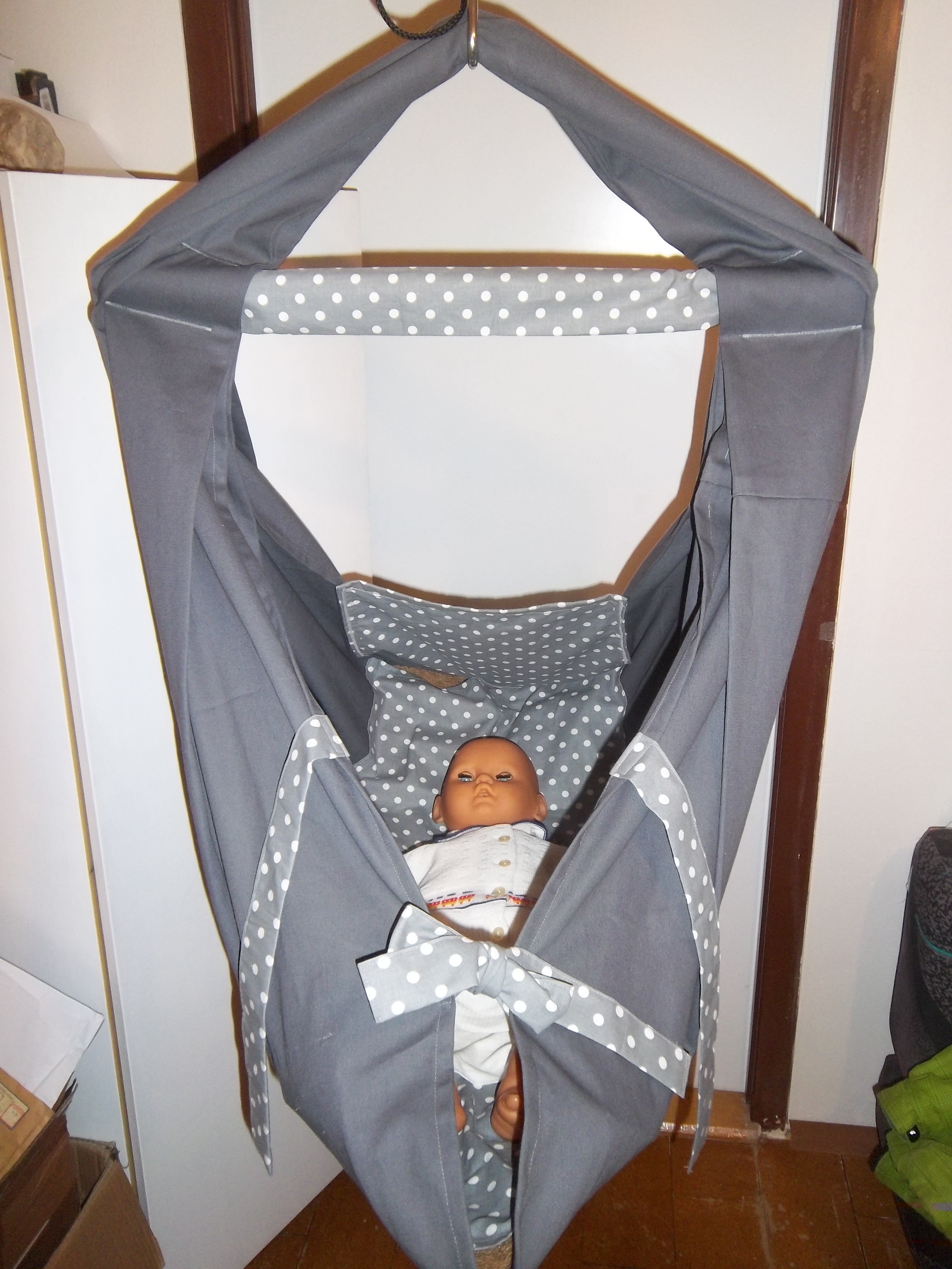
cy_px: 634
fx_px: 1027
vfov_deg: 63.4
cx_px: 476
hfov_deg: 49.7
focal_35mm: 28
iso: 160
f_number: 3.5
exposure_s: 1/30
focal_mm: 5.05
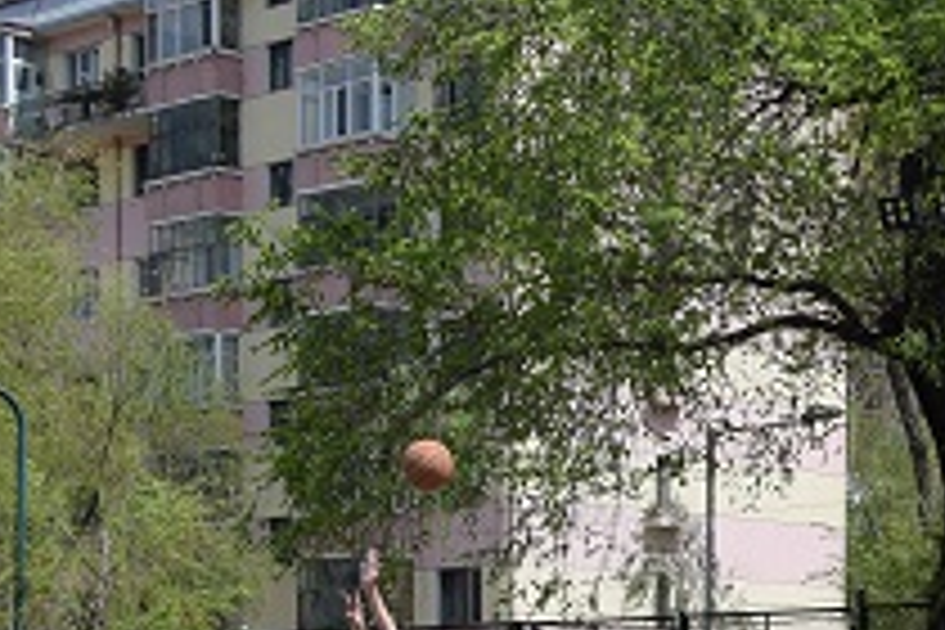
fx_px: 2887
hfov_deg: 18.2
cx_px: 914
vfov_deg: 12.1
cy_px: 785
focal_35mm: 110
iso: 200
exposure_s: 1/500
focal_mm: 28
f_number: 9
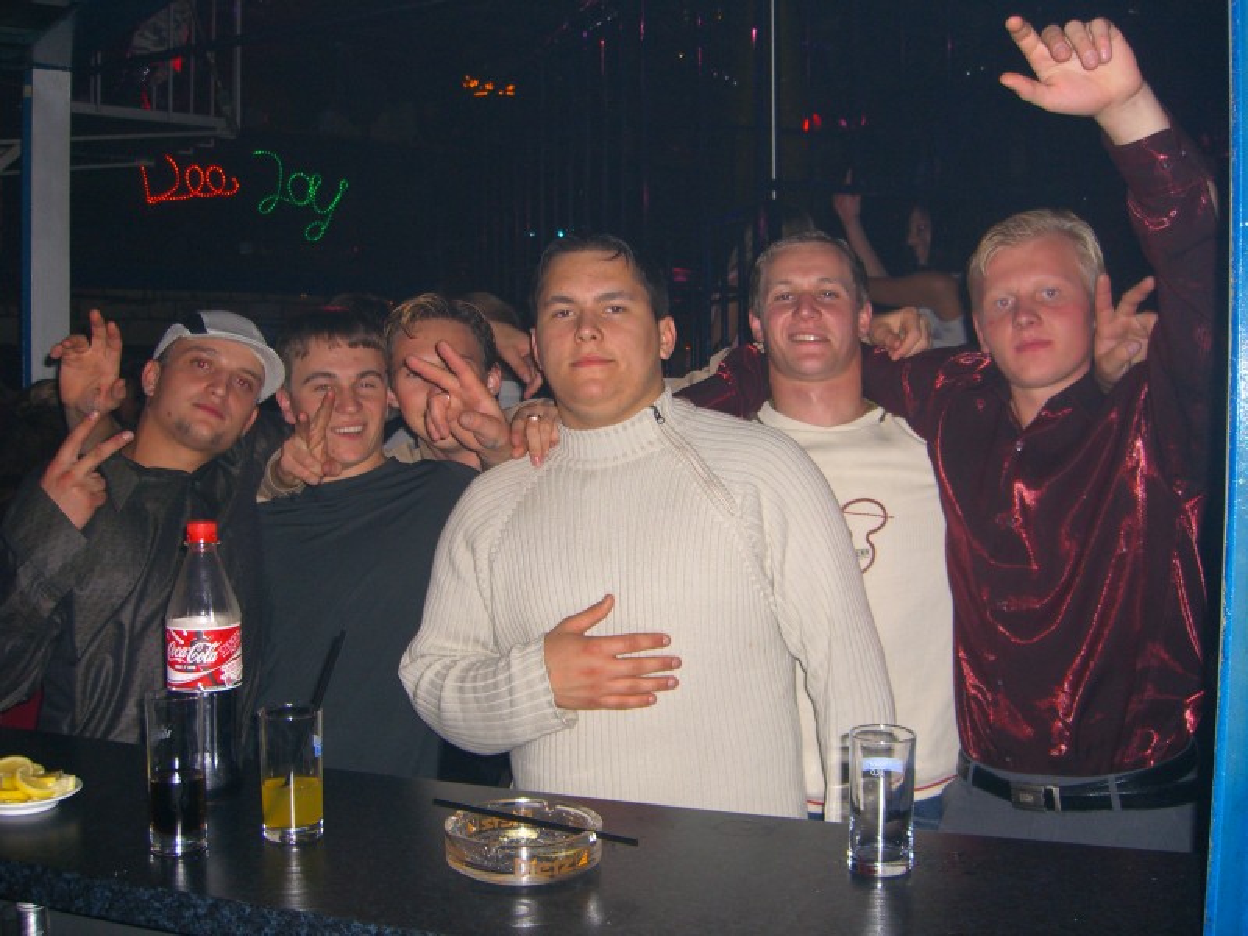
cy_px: 468
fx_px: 1370
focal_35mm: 38
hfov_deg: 49.0
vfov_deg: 37.7
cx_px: 624
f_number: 2.8
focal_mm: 7.9
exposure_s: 1/60
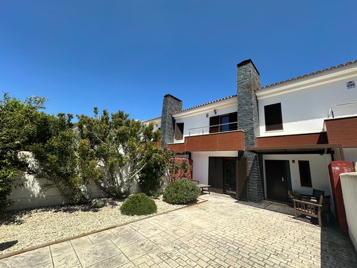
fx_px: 144
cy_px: 134
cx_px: 178
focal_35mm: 14
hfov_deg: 102.1
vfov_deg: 85.7
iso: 40
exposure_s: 1/1261
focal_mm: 2.22
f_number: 2.2
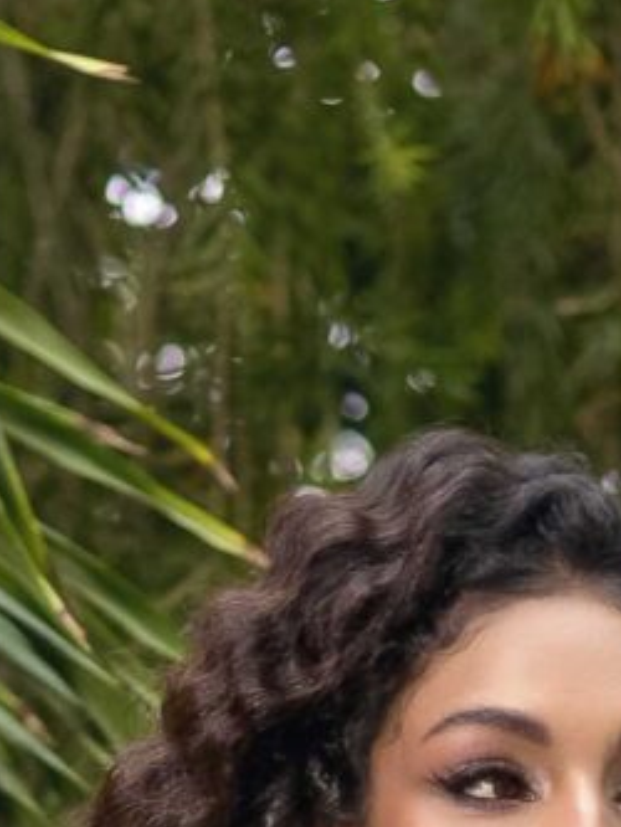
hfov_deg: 4.0
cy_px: 2560
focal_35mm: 370
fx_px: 8845
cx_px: 620
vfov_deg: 5.1
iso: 100
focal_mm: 50
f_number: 2.8
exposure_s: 1/800
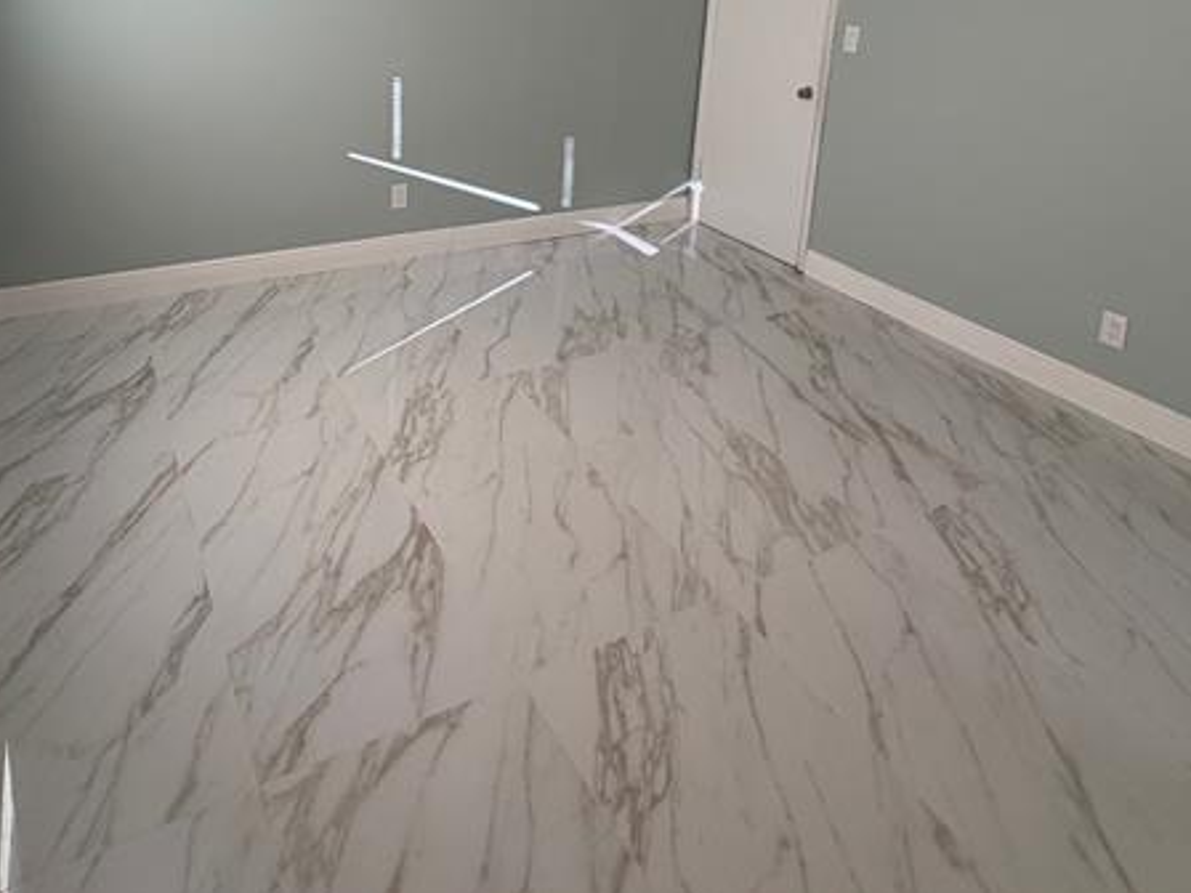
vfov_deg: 49.7
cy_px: 112
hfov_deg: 68.8
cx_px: 489
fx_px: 860
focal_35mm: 25
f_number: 2.2
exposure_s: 1/120
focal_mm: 2.22
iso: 100
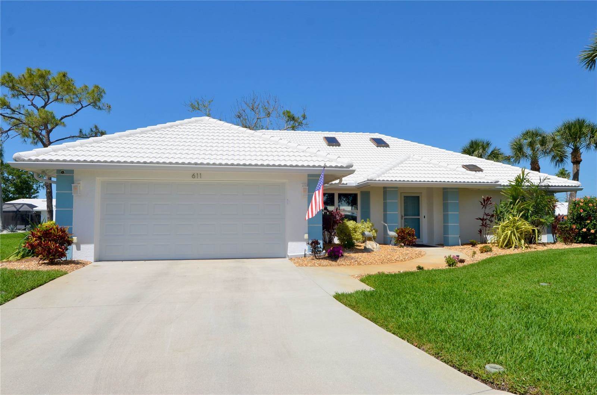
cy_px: 198
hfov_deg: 53.2
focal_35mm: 36
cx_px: 298
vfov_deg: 36.7
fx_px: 596
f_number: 10
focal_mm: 24
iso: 100
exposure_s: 1/400
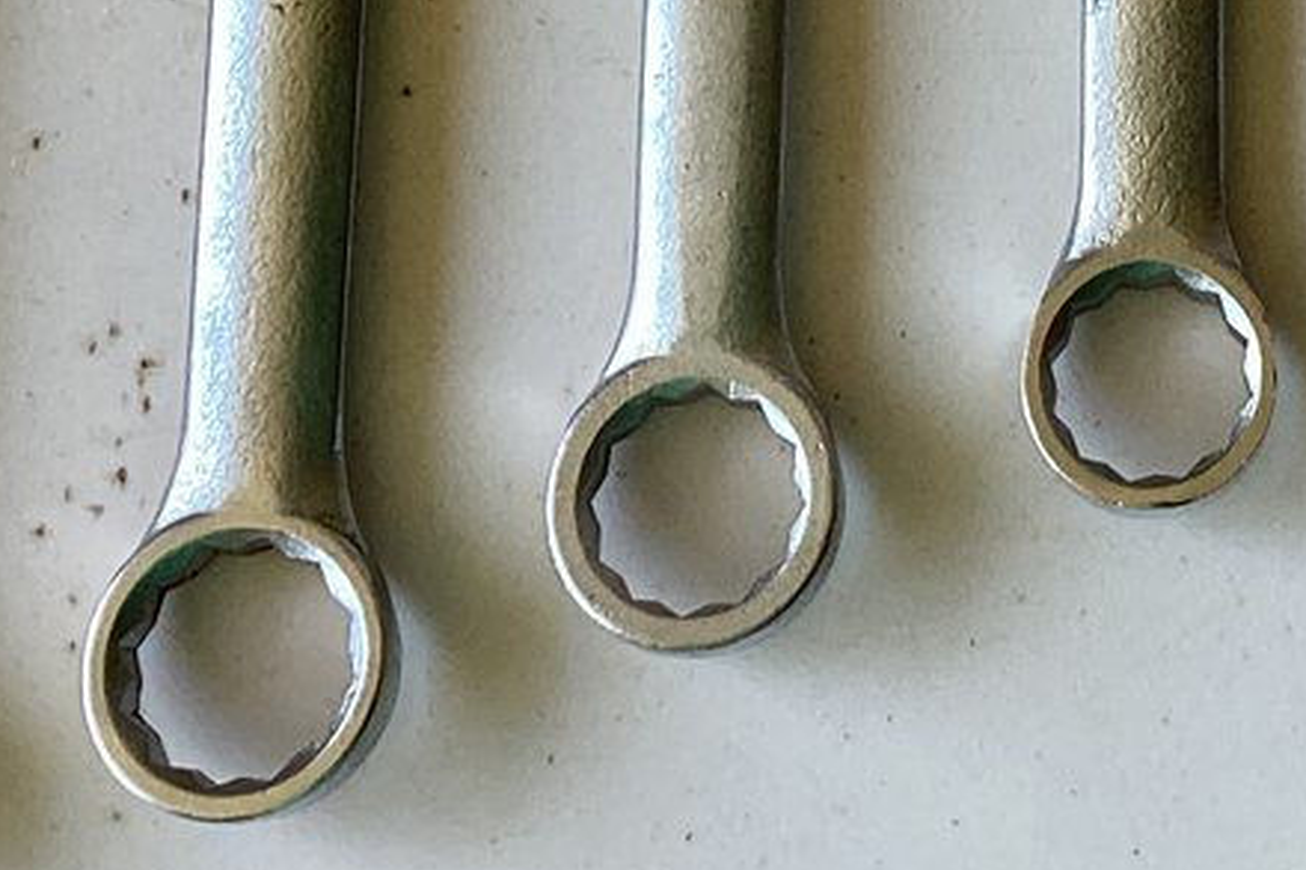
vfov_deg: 11.6
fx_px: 4025
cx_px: 1281
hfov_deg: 18.0
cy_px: -610
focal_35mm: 111
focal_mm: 3.3
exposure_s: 1/120
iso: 64
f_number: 2.4
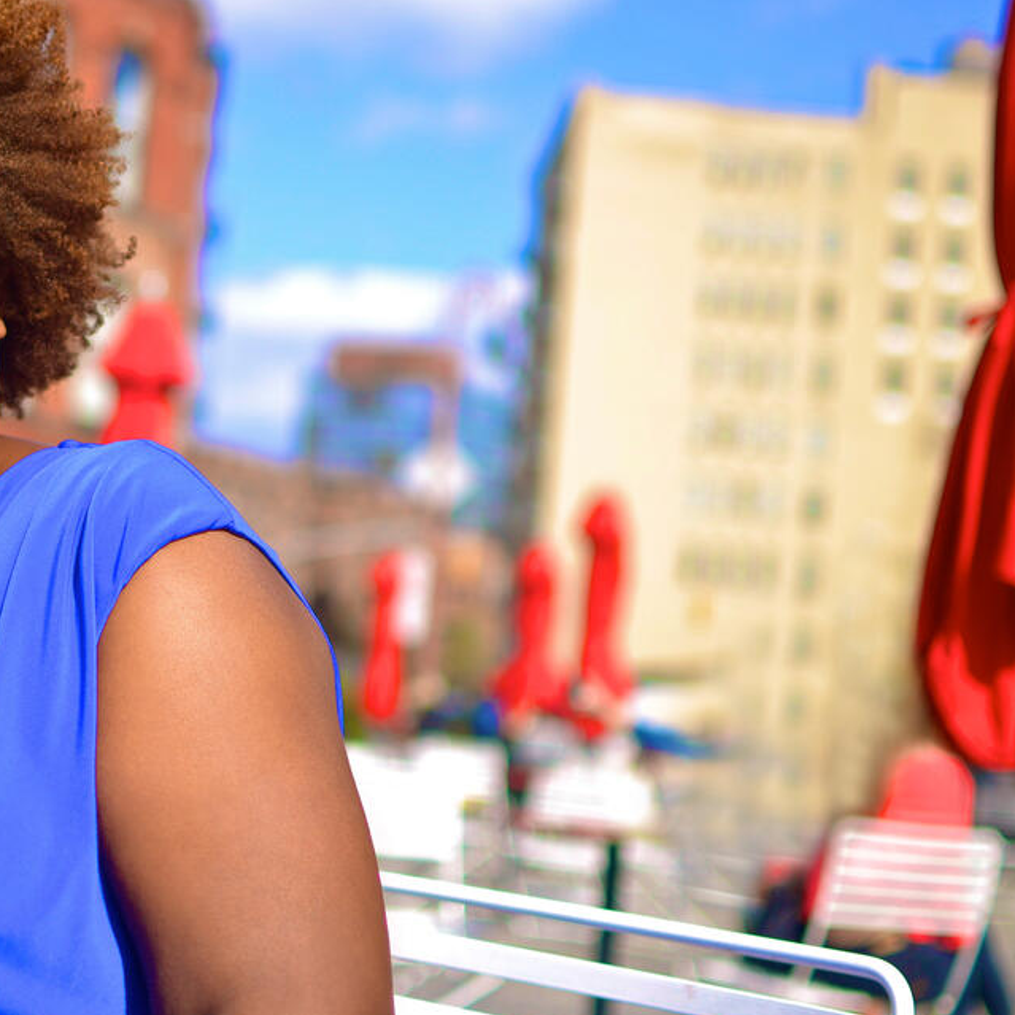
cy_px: 391
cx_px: 159
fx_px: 2780
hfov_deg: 20.4
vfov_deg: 20.7
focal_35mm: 84
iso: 100
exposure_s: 1/2000
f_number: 2
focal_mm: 35
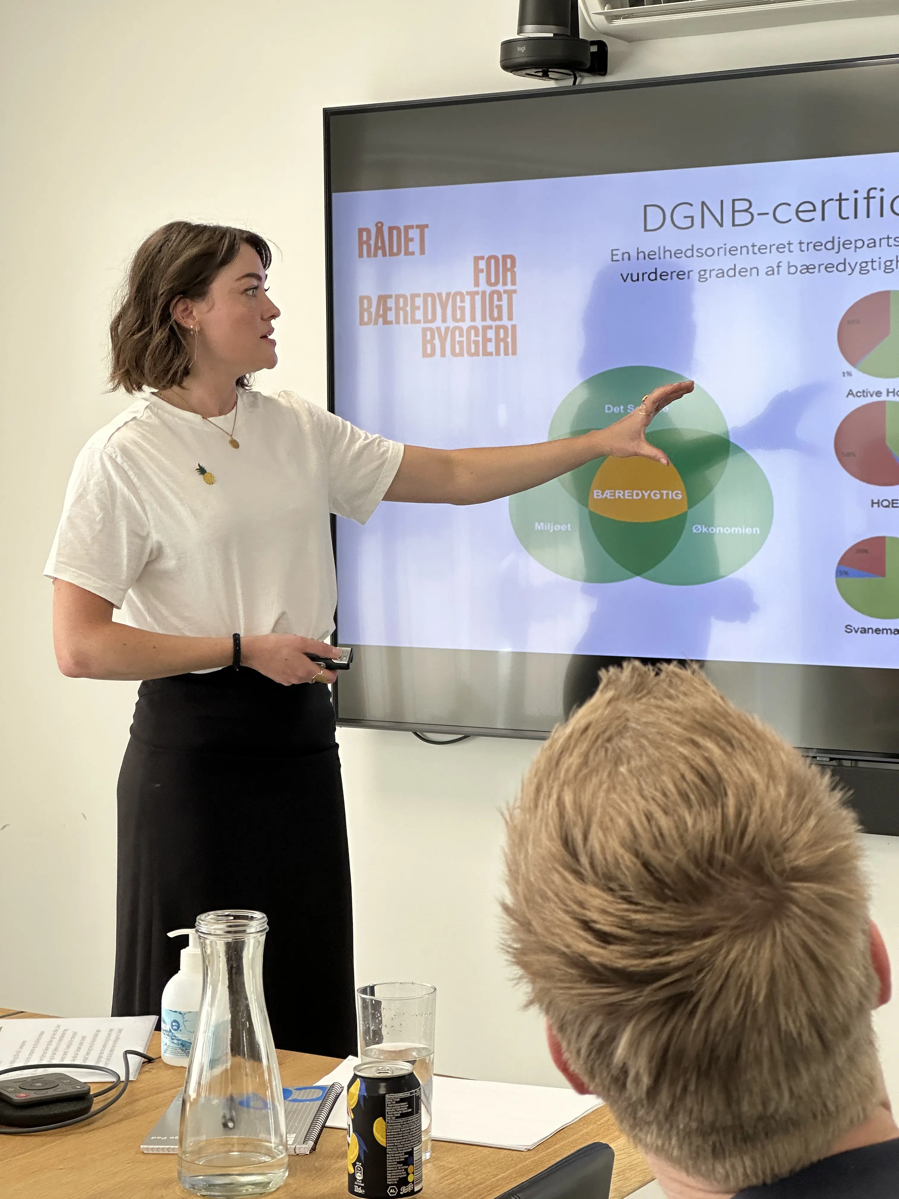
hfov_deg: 19.1
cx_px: 450
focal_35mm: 77
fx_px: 2666
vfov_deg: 25.3
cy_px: 600
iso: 160
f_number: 2.8
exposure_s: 1/120
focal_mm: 9
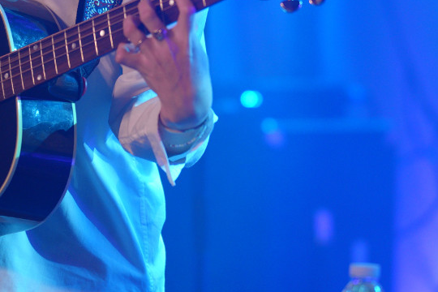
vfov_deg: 4.4
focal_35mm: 312
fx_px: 3800
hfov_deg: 6.6
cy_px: 24
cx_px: 63
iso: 160
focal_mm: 75
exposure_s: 1/100
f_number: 1.2
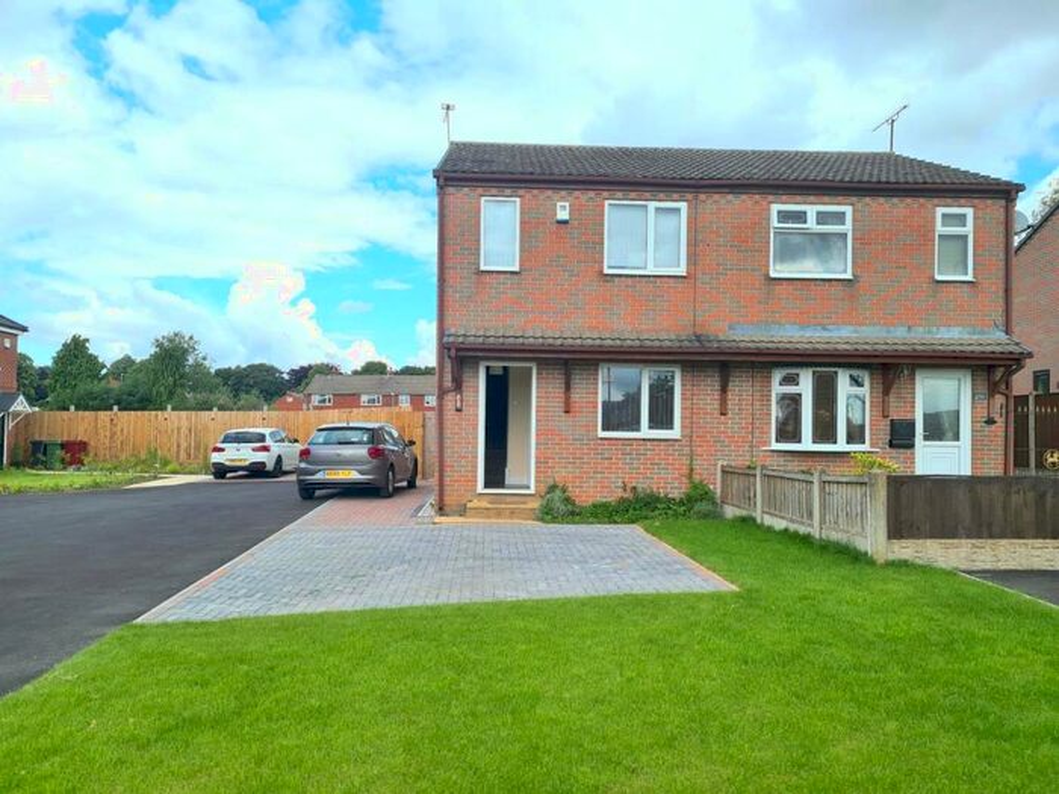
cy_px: 397
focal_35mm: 26
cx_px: 530
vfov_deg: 53.1
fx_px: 795
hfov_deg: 67.3
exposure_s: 1/1816
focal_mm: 5.4
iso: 50
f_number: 1.8
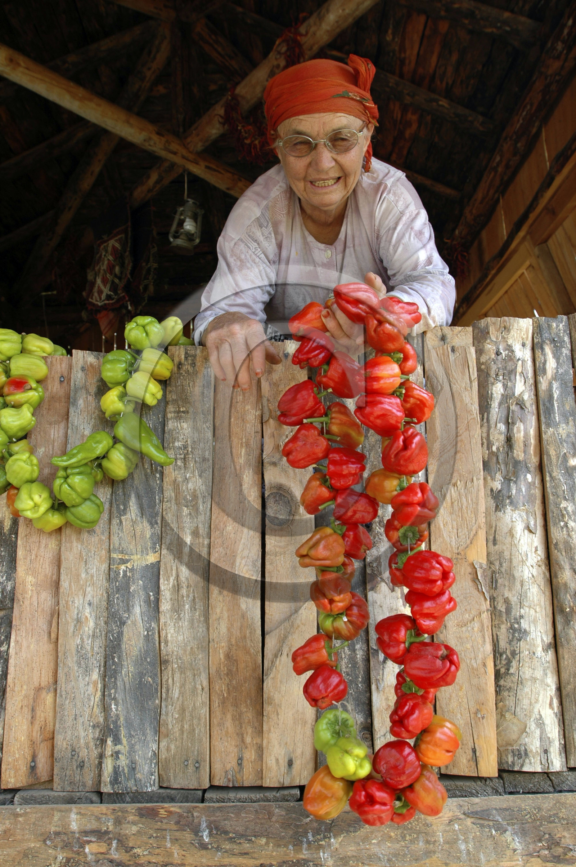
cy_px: 434
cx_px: 288
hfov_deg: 45.6
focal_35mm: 28
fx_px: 685
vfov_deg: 64.6
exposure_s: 1/60
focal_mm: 19
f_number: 5
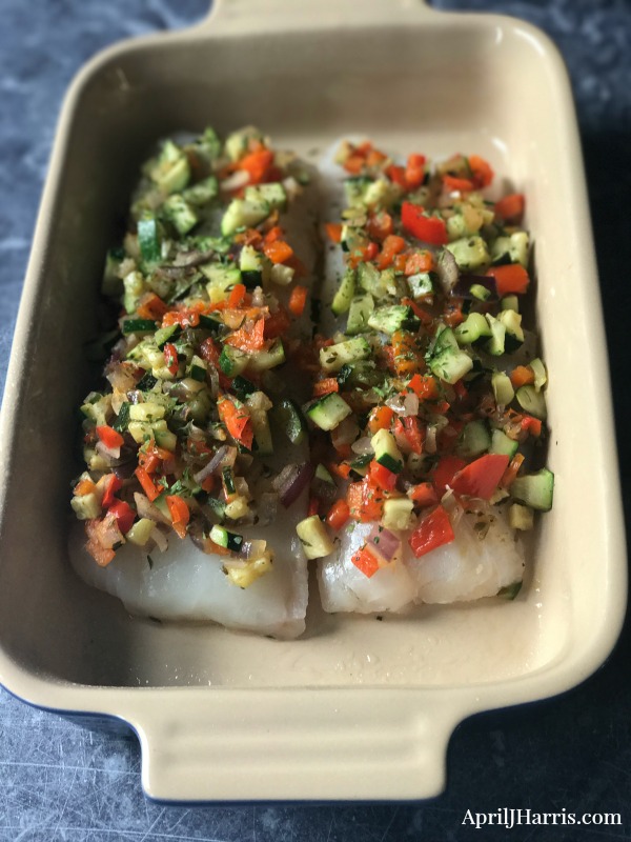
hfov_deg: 25.7
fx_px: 1385
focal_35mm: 57
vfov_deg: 33.8
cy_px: 421
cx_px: 316
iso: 100
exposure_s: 1/50
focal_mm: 6.6
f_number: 2.8
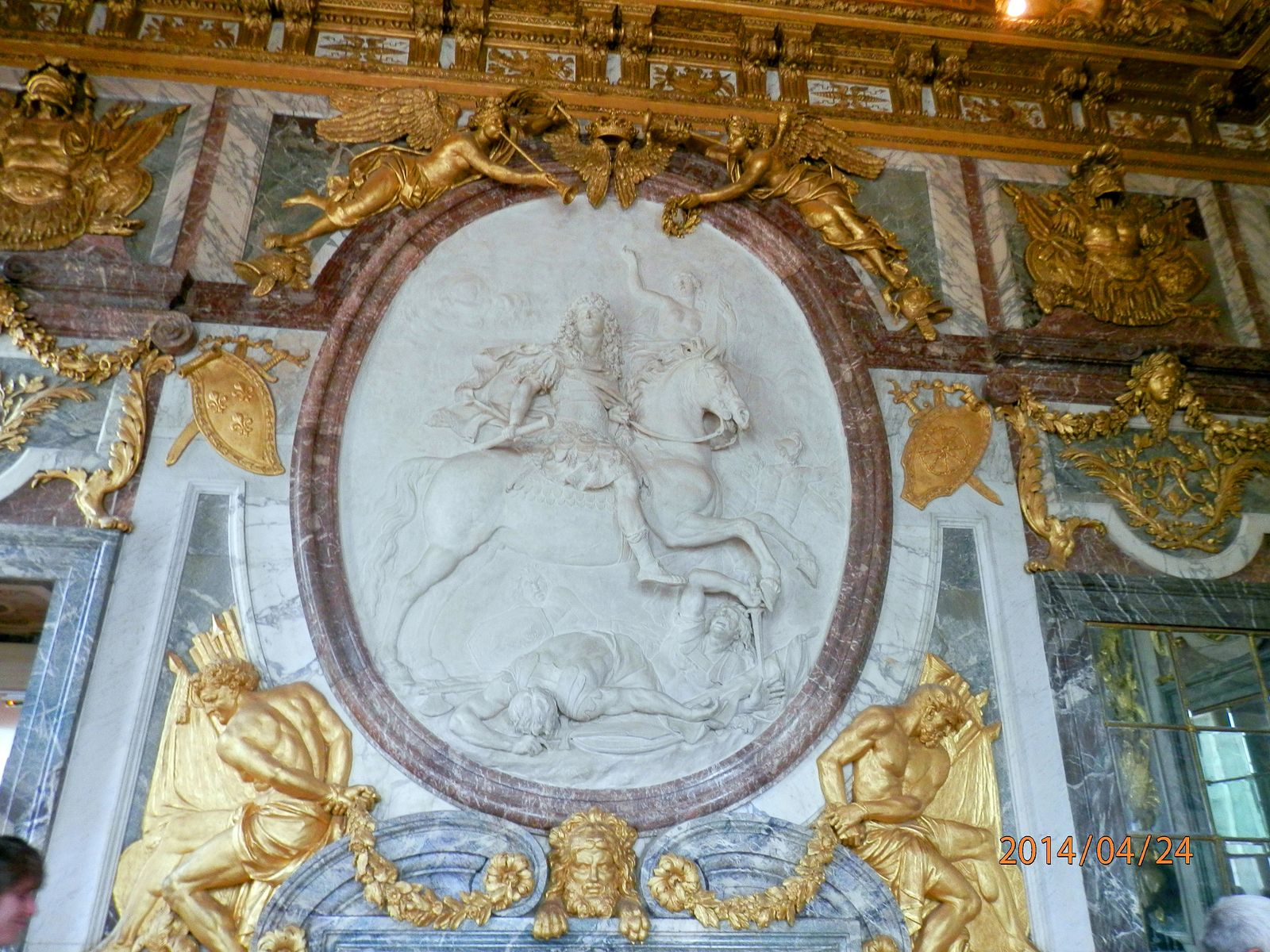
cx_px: 635
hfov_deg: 69.4
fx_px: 917
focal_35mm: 25
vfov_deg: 54.9
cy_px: 476
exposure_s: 1/30
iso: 160
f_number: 3
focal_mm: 4.5
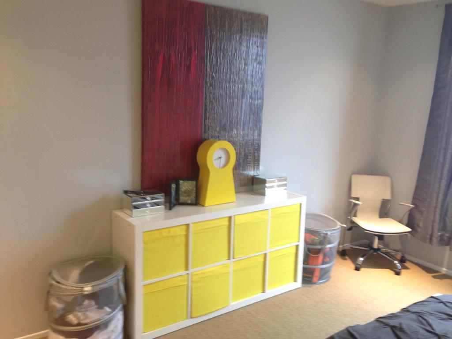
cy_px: 170
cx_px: 226
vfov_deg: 42.9
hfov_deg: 55.4
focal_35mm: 33
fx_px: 431
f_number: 2.4
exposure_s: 1/20
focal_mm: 4.12
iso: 80
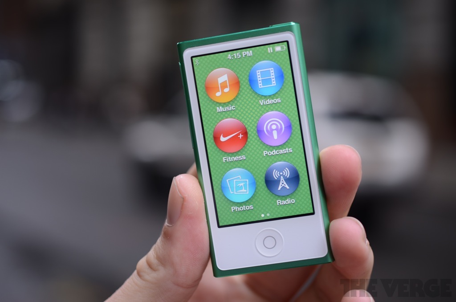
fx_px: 758
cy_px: 151
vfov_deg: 22.5
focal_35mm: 60
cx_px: 228
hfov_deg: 33.5
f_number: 3
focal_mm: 40
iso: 100
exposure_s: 1/60
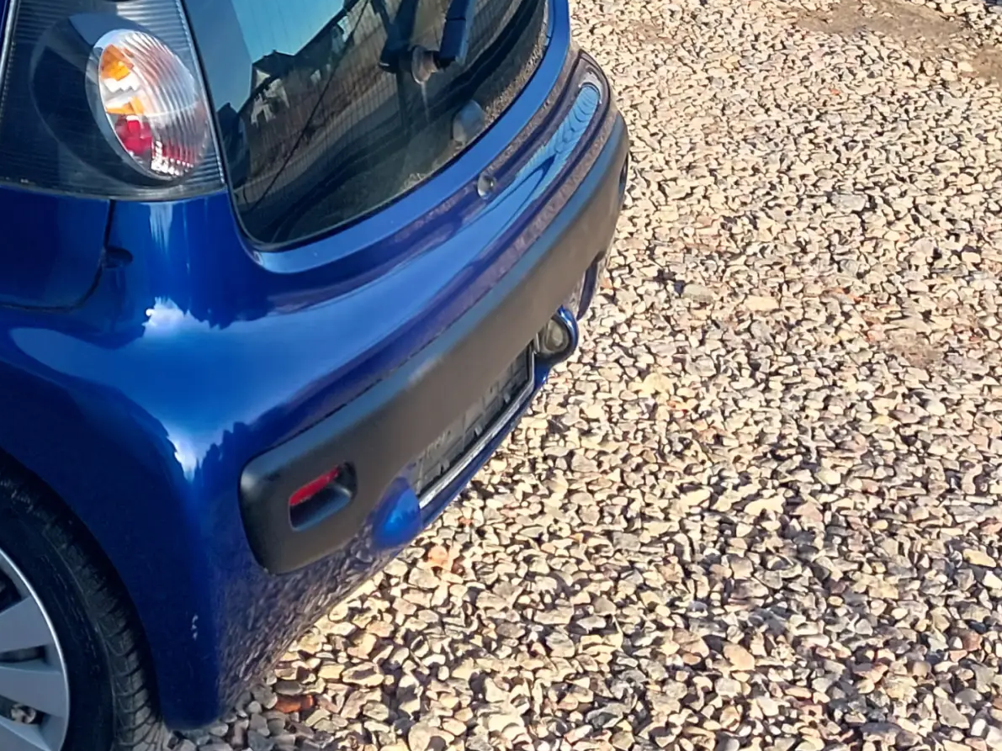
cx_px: -222
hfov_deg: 22.2
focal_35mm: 81
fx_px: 2344
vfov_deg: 17.7
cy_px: -40
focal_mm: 4.6
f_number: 1.8
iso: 20
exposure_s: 1/163
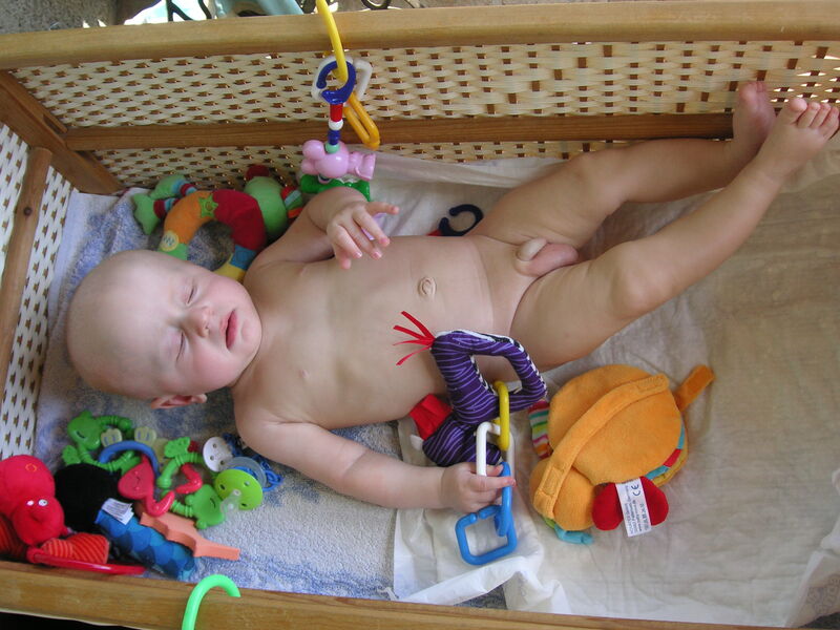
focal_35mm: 44
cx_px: 420
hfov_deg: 42.9
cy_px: 315
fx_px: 1068
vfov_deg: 32.9
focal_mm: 7.3
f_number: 3.1
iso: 50
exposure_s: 1/180
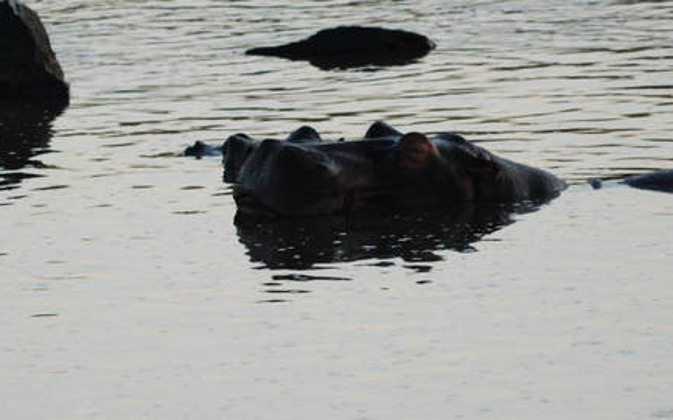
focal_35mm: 990
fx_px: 18146
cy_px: 138
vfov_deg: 1.3
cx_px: 239
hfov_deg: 2.1
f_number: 5.6
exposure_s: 1/250
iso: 720
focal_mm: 400
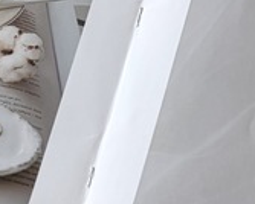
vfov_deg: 8.2
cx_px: 240
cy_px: 676
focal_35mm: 152
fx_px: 1148
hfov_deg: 12.6
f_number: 1.6
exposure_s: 1/121
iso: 32
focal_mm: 5.96
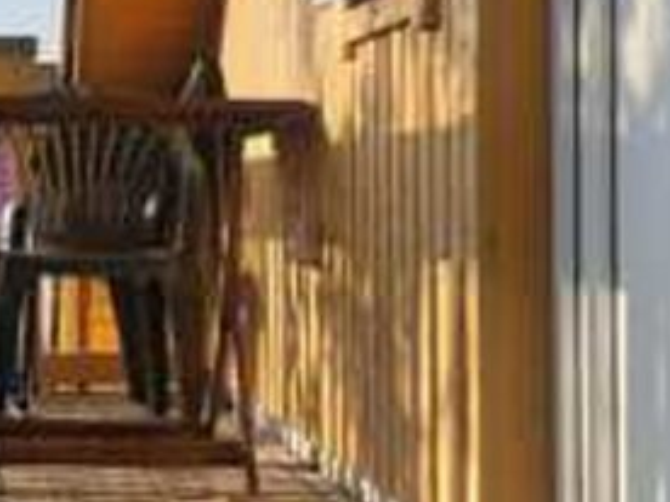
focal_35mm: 113
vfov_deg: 13.1
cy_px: 223
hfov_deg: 17.1
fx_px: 2187
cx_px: 46
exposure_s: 1/781
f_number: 2.4
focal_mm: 4.3
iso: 50
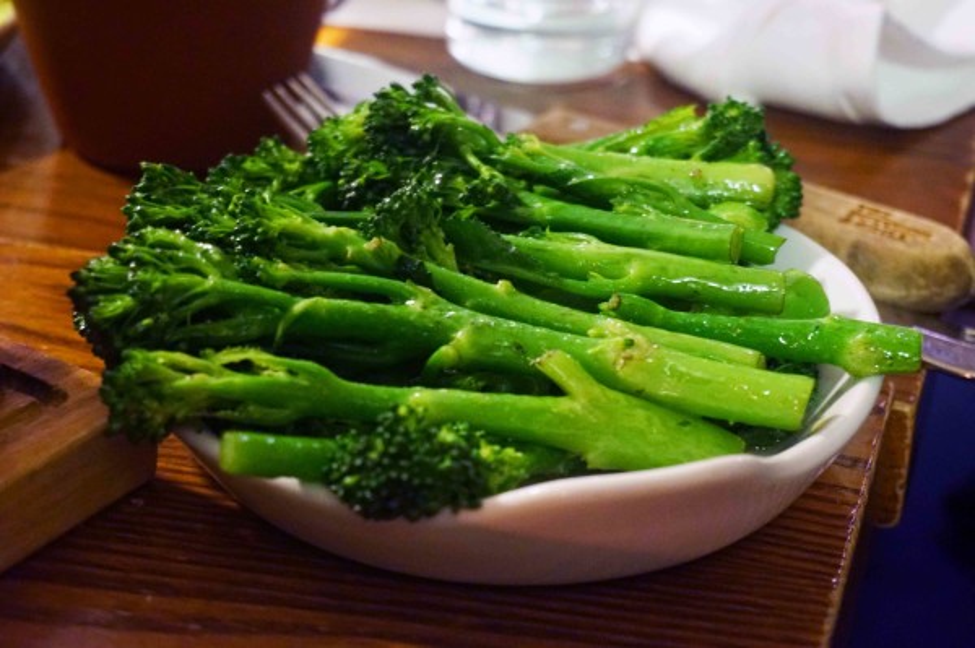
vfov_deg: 18.5
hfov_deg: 27.5
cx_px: 488
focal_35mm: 74
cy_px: 324
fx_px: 1989
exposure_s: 1/3
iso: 3200
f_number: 5.6
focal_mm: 49
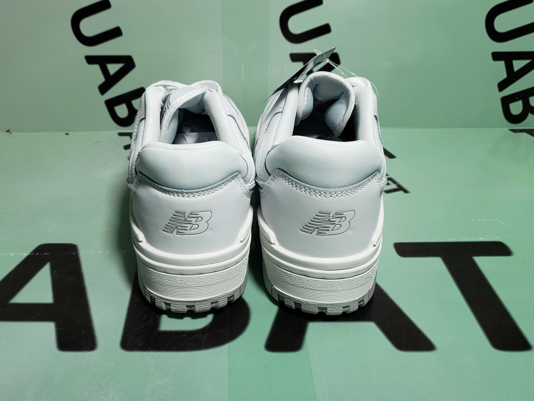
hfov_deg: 53.8
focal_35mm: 34
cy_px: 177
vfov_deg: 41.7
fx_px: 524
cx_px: 228
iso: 50
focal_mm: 4.3
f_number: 1.5
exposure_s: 1/413
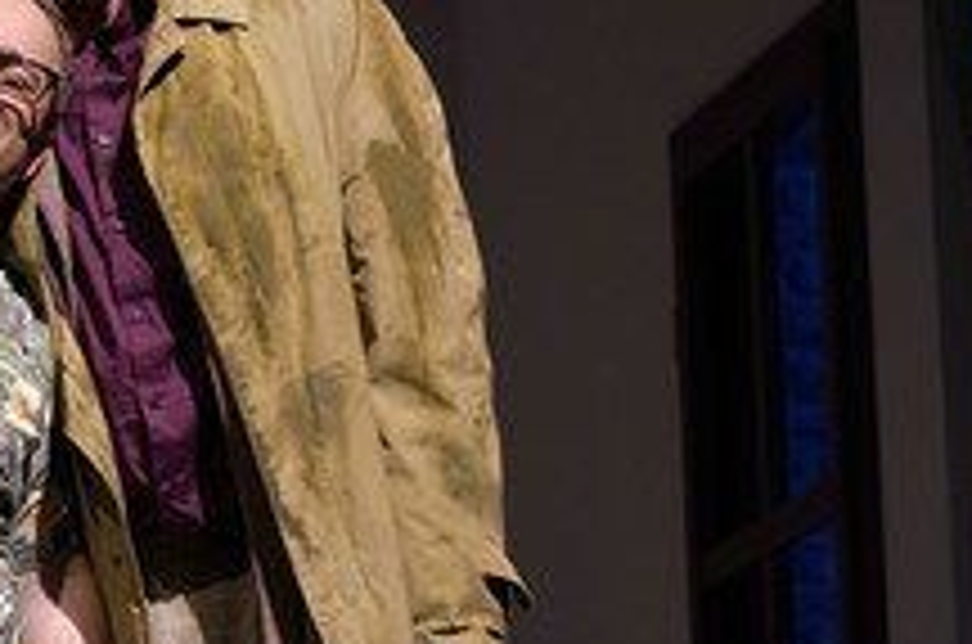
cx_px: 92
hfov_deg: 9.1
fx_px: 6089
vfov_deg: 6.0
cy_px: 306
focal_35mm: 226
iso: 1600
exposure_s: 1/160
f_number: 4.5
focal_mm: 108
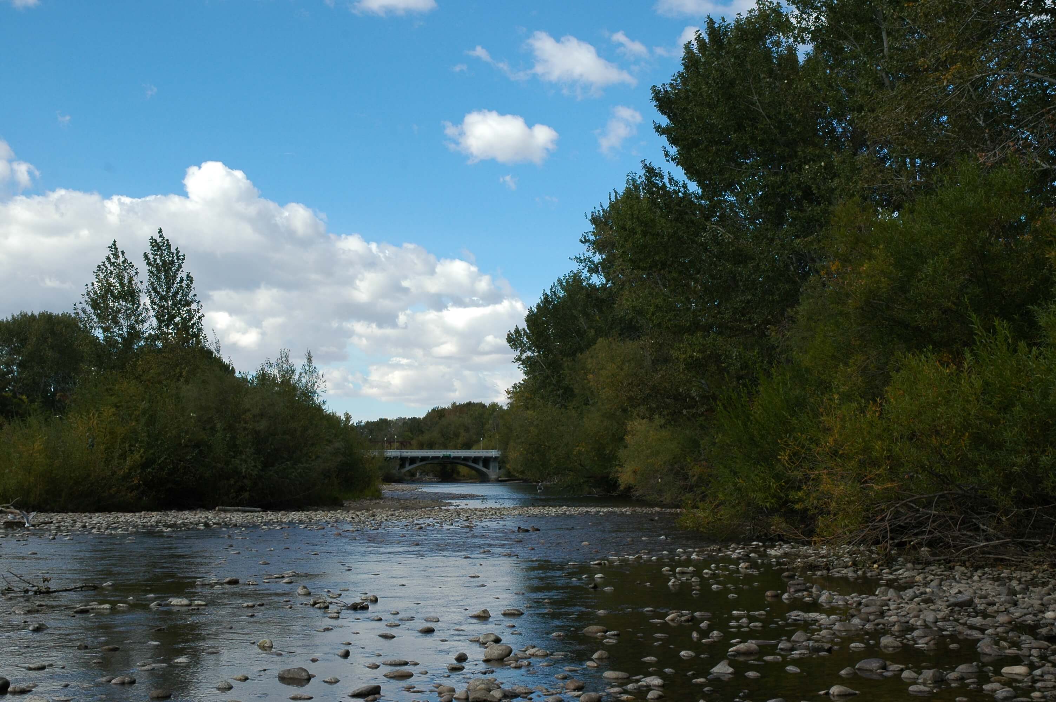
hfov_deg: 38.9
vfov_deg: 26.4
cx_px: 528
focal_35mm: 51
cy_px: 351
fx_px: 1495
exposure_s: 1/250
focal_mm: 34
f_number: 10
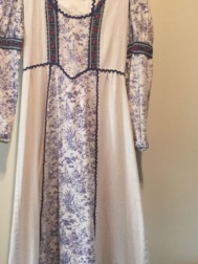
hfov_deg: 31.2
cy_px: 162
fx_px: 351
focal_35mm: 46
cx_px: 59
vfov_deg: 41.0
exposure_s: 1/30
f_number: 2.2
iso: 200
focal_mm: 4.15
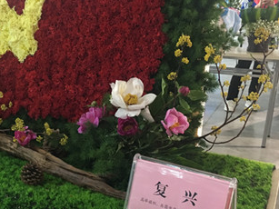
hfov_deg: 36.1
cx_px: 73
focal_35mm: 52
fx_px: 419
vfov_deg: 27.9
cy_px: 126
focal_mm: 4.15
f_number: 2.2
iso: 200
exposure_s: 1/17
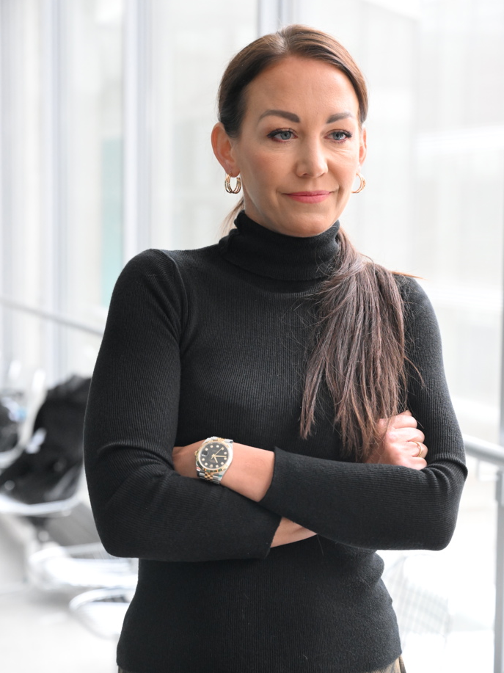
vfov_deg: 25.7
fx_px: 1476
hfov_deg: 19.4
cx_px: 252
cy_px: 359
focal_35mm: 76
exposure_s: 1/320
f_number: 4.5
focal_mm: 70
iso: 6400
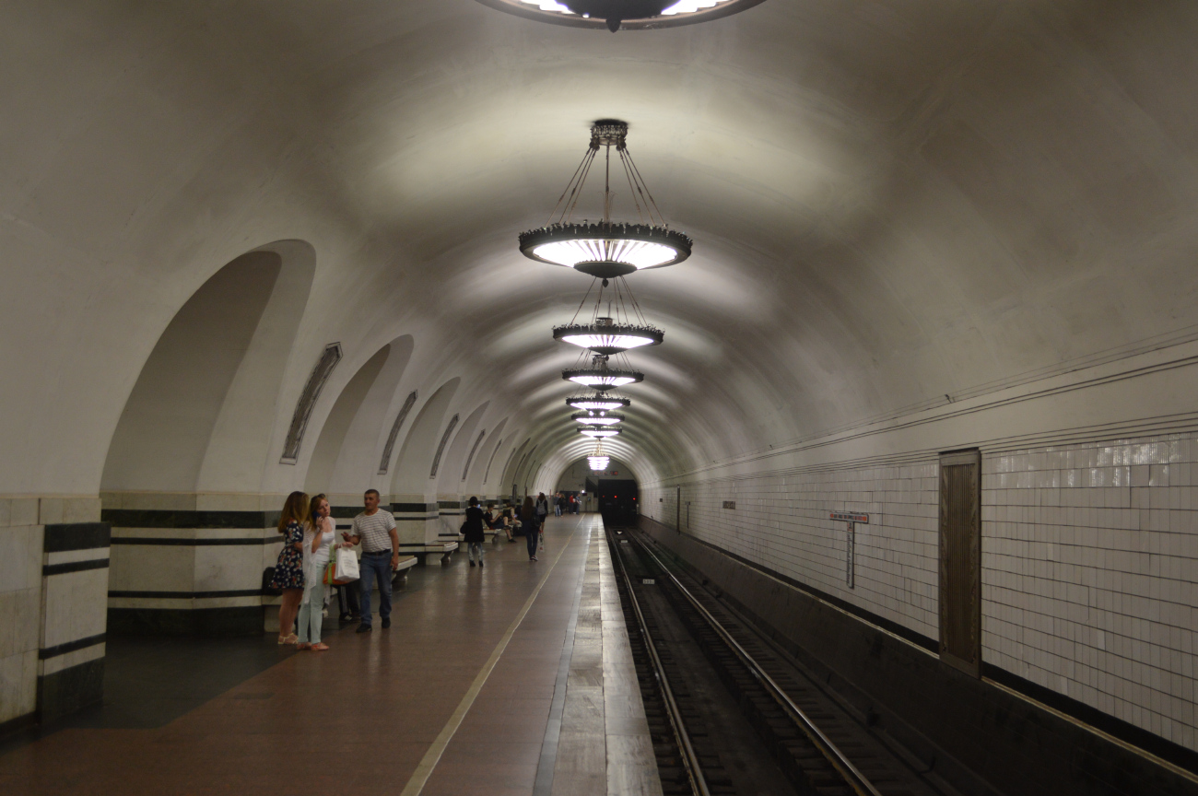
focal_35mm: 36
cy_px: 398
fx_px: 1197
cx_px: 599
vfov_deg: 36.8
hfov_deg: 53.2
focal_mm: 24
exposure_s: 1/60
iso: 500
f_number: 4
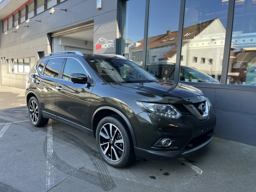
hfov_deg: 67.3
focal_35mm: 26
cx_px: 128
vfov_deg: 53.1
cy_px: 96
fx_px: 192
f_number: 1.6
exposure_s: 1/290
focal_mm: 5.1
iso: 40
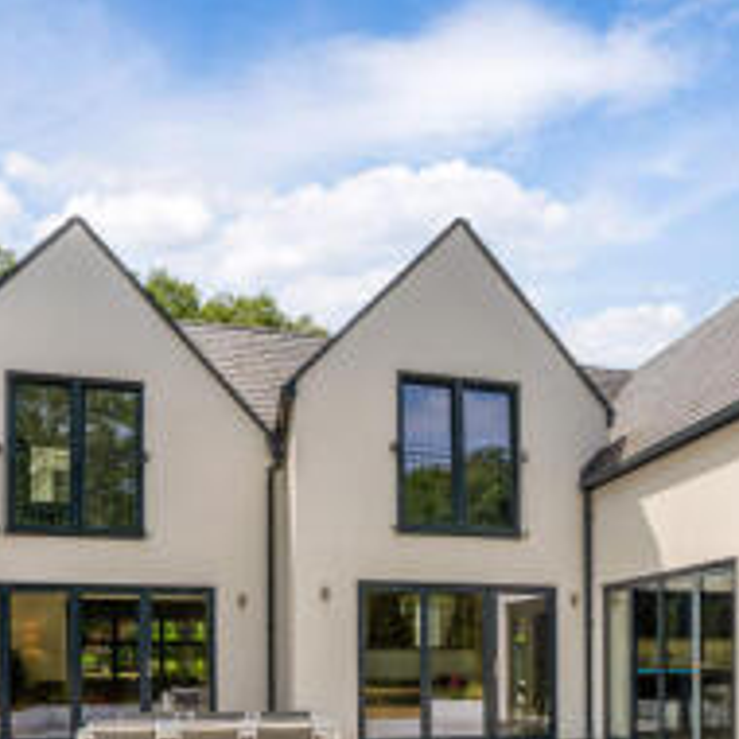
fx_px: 821
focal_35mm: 34
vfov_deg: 46.2
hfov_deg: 46.4
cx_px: 568
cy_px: 581
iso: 100
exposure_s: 1/250
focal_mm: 16
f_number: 10
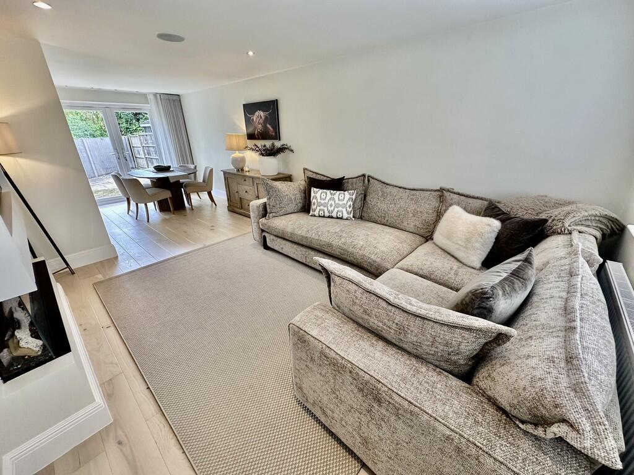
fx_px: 256
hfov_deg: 102.1
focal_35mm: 14
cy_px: 238
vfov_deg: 85.7
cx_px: 317
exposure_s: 1/100
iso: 125
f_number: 2.2
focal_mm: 2.22
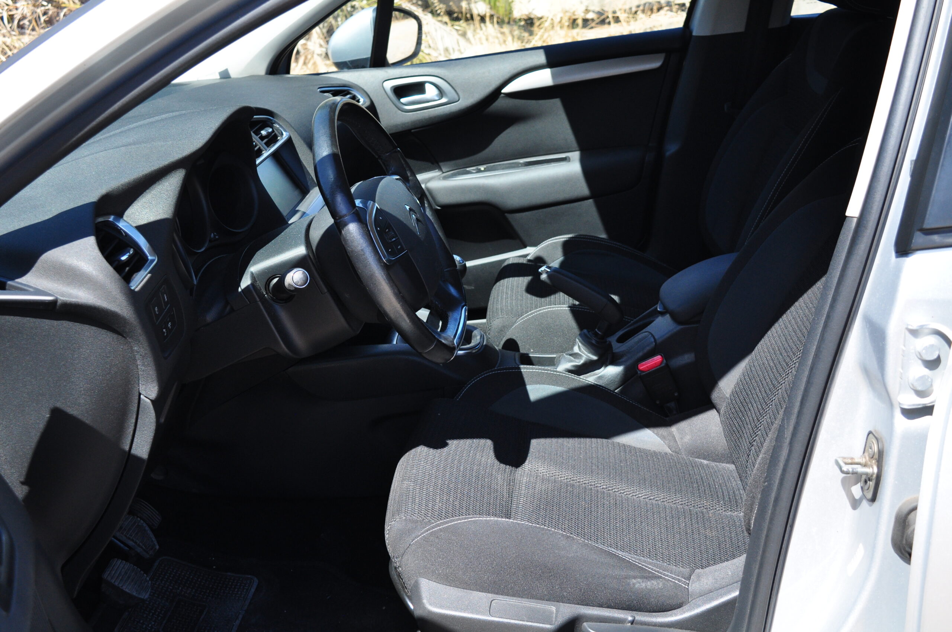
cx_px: 476
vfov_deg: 31.8
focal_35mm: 42
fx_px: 1109
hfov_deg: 46.5
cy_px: 316
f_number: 5.6
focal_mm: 28
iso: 500
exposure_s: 1/640
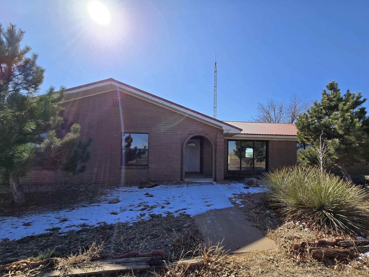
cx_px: 210
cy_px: 156
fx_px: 160
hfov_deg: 97.5
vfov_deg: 81.3
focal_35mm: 15
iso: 50
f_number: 2.2
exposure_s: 1/2443
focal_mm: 2.2
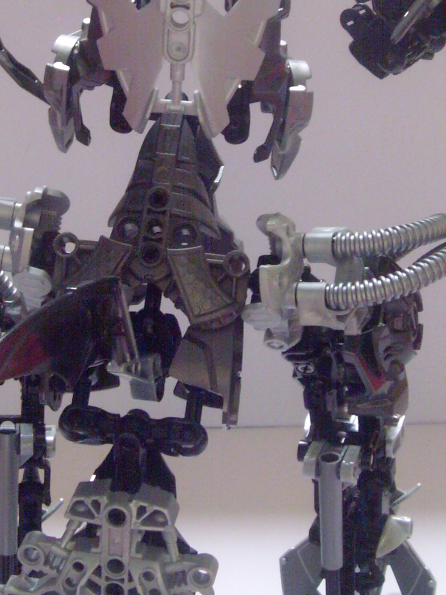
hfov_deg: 19.4
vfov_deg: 25.3
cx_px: 176
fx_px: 1305
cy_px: 130
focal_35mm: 76
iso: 300
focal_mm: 6.3
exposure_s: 1/11
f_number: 3.5
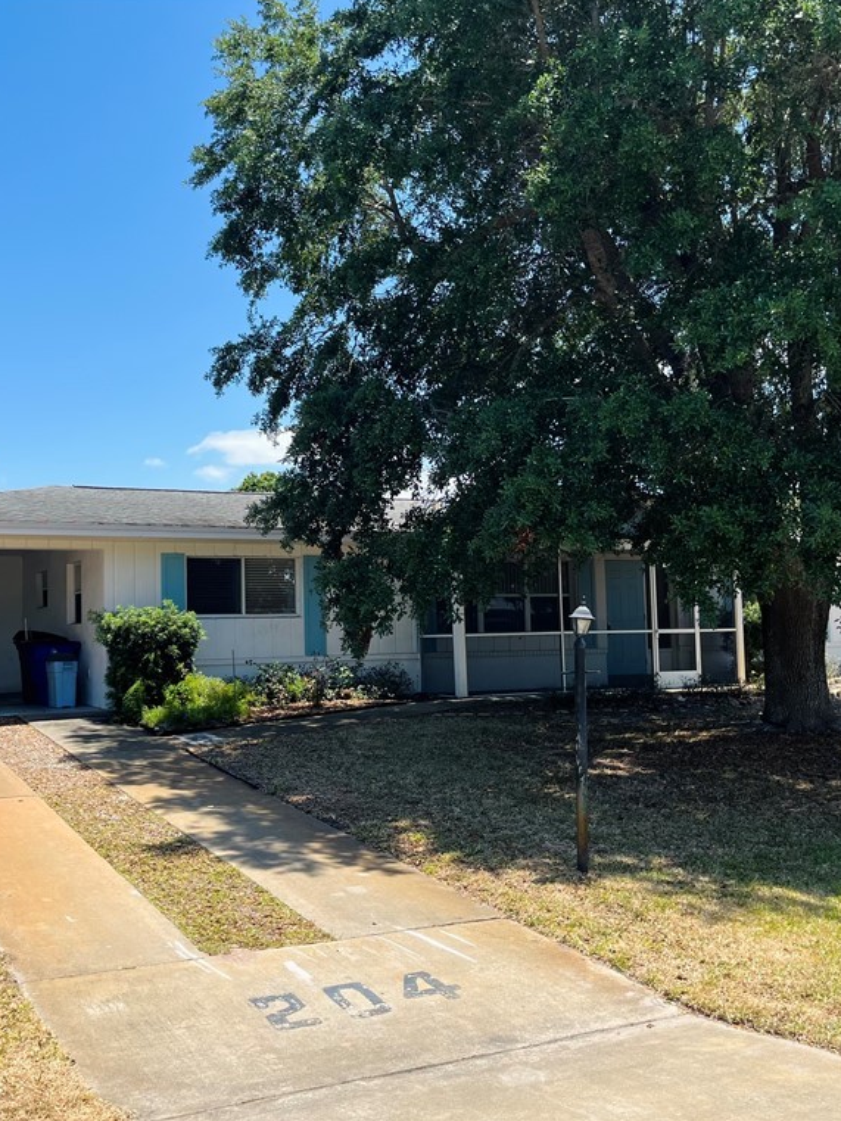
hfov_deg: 40.4
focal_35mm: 35
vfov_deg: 52.6
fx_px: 1133
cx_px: 314
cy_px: 557
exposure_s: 1/2309
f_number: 1.6
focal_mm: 5.1
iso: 50
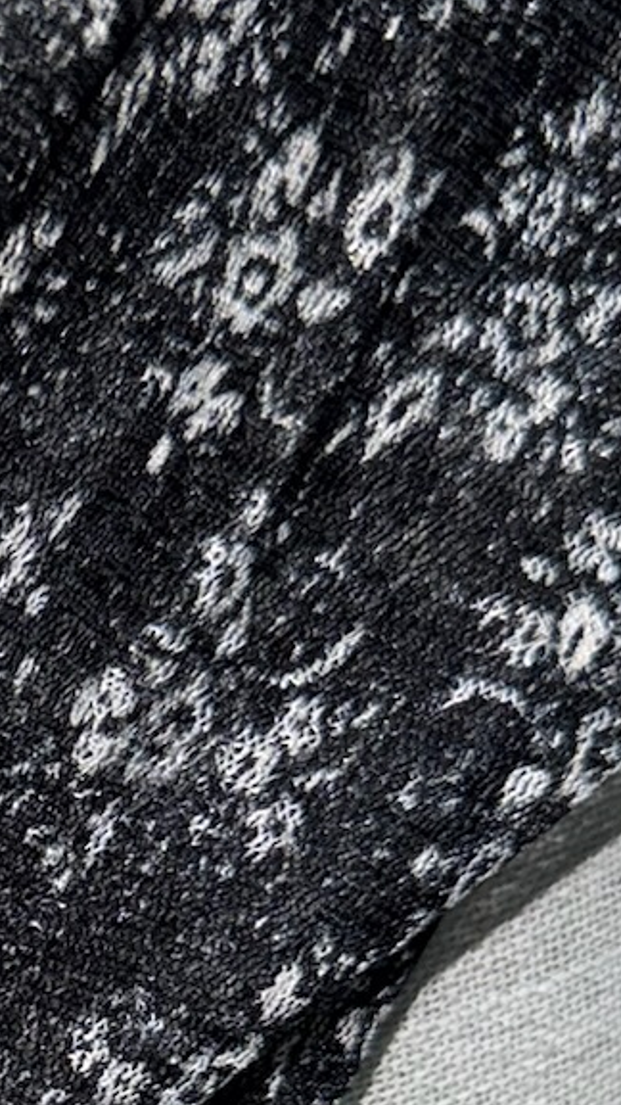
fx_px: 2722
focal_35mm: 93
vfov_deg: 22.0
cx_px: -508
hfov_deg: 12.0
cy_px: 1145
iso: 64
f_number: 1.78
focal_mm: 6.76
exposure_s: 1/76
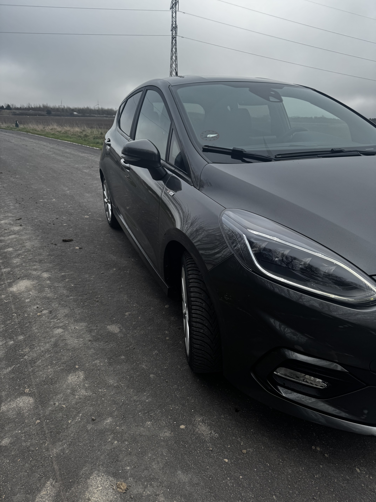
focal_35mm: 24
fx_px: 348
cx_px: 188
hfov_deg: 56.8
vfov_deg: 71.6
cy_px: 251
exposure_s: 1/2174
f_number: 1.78
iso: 80
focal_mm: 6.76
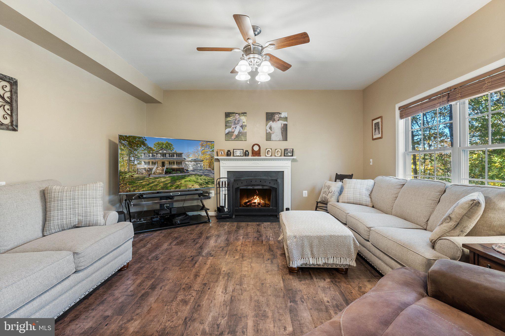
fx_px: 210
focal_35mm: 15
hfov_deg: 100.4
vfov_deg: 77.3
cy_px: 168
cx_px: 252
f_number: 8
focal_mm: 10
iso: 640
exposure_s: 1/1.67
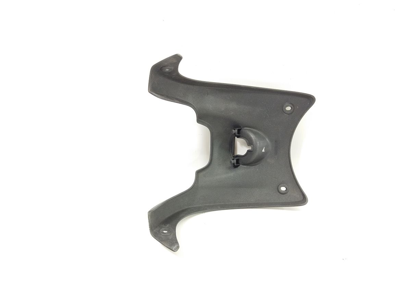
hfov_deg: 65.3
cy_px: 154
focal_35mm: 27
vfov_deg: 51.4
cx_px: 206
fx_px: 321
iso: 172
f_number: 1.79
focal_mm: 4.71
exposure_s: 1/50
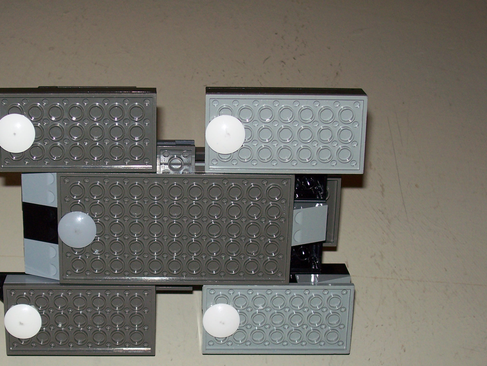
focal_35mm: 72
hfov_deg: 26.9
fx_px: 1013
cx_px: 164
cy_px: 240
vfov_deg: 20.4
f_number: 3.2
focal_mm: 8.7
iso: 80
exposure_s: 1/80
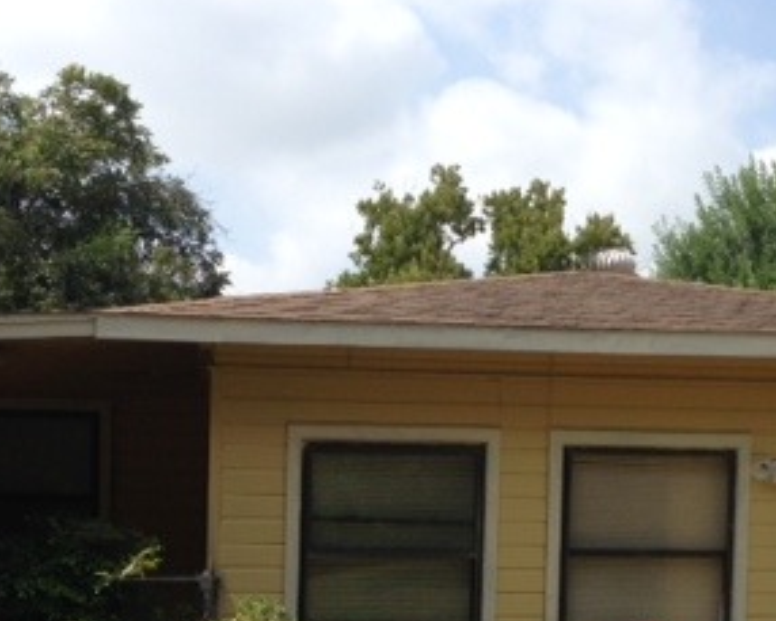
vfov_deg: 20.8
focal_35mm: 72
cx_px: 478
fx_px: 1654
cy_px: 569
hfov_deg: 26.3
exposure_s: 1/1290
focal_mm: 4.12
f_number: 2.4
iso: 50
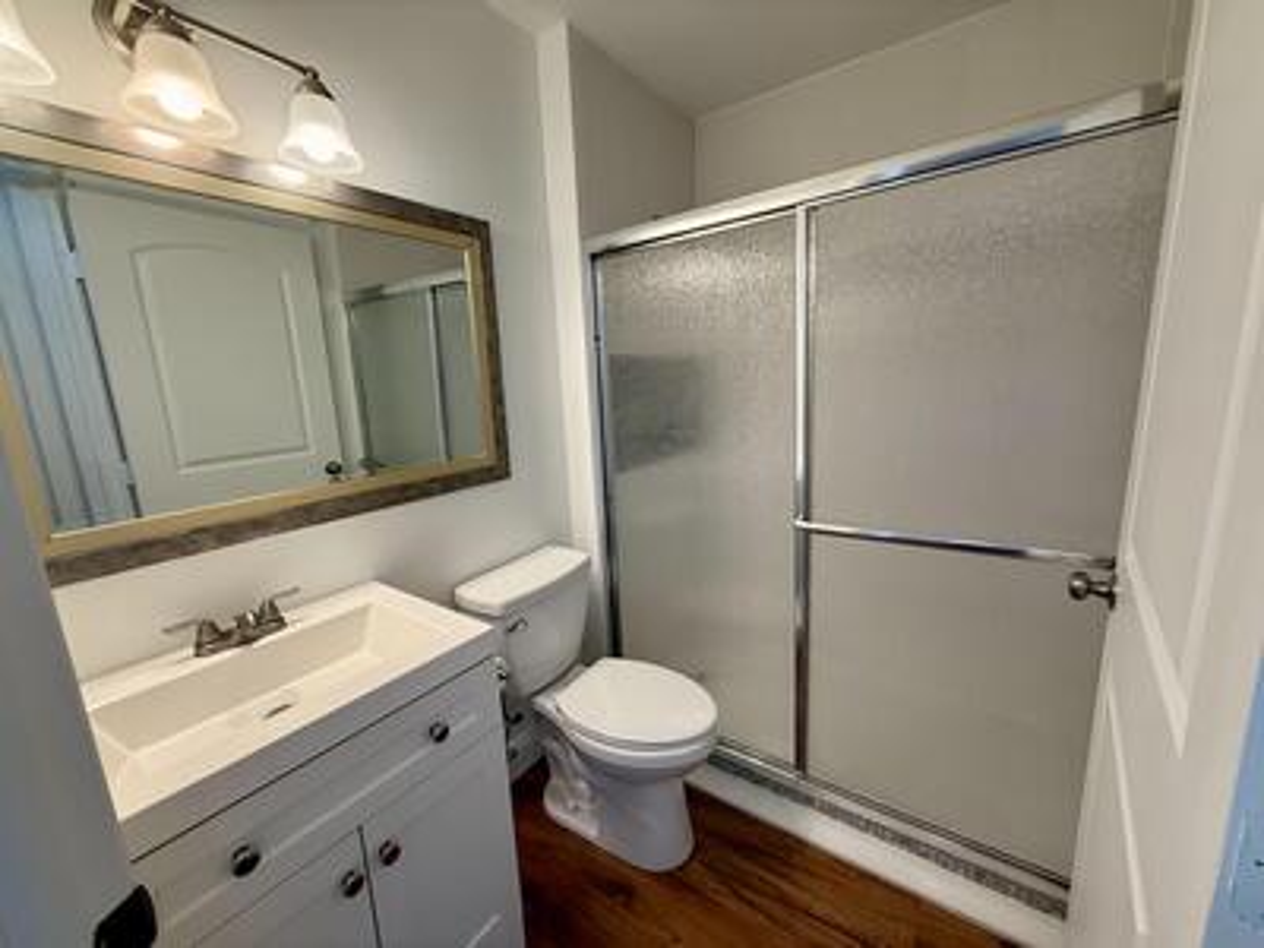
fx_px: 511
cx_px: 632
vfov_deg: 85.7
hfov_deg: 102.1
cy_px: 474
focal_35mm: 14
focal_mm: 2.22
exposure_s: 1/120
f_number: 2.2
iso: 125
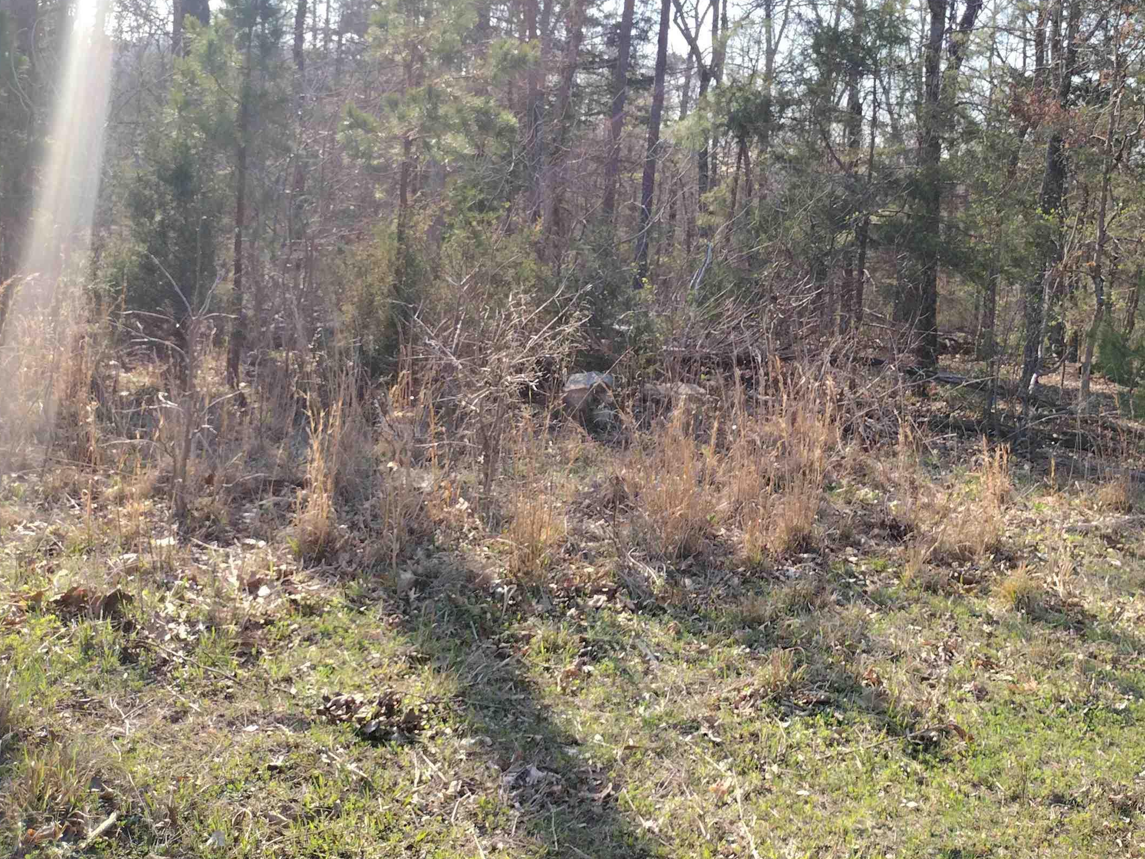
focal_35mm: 39
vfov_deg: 36.3
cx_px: 742
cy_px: 260
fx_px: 1290
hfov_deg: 47.3
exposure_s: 1/899
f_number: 1.7
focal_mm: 4.71
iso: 100
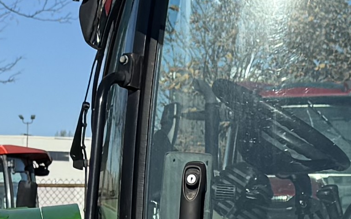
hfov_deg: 10.8
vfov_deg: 6.6
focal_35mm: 193
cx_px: 111
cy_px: 452
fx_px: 1847
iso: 80
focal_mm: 6.76
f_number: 1.78
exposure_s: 1/5348
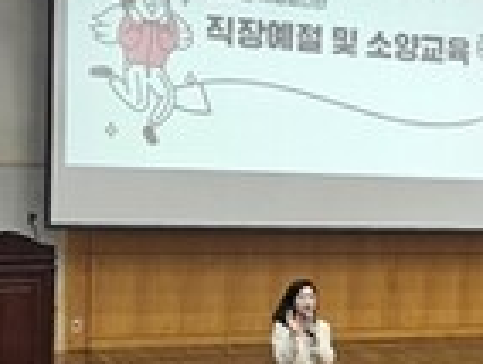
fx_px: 1356
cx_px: 636
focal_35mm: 97
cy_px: 225
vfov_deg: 15.3
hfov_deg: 18.7
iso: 320
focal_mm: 5.4
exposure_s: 1/120
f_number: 1.8
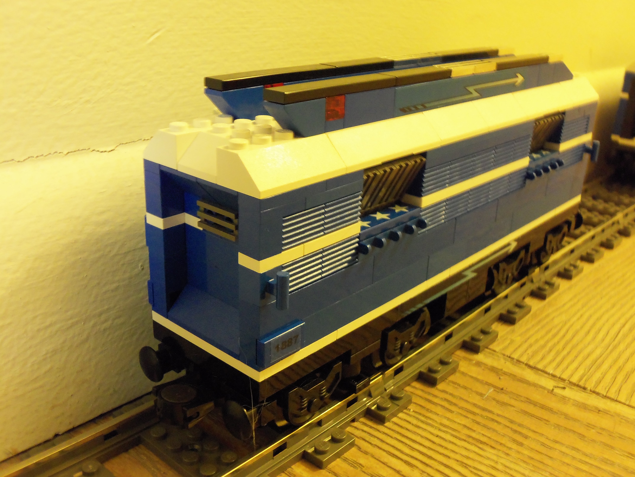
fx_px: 679
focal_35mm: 37
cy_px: 238
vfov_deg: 38.7
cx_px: 318
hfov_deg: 50.1
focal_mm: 6.7
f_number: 3.6
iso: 400
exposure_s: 1/2.5
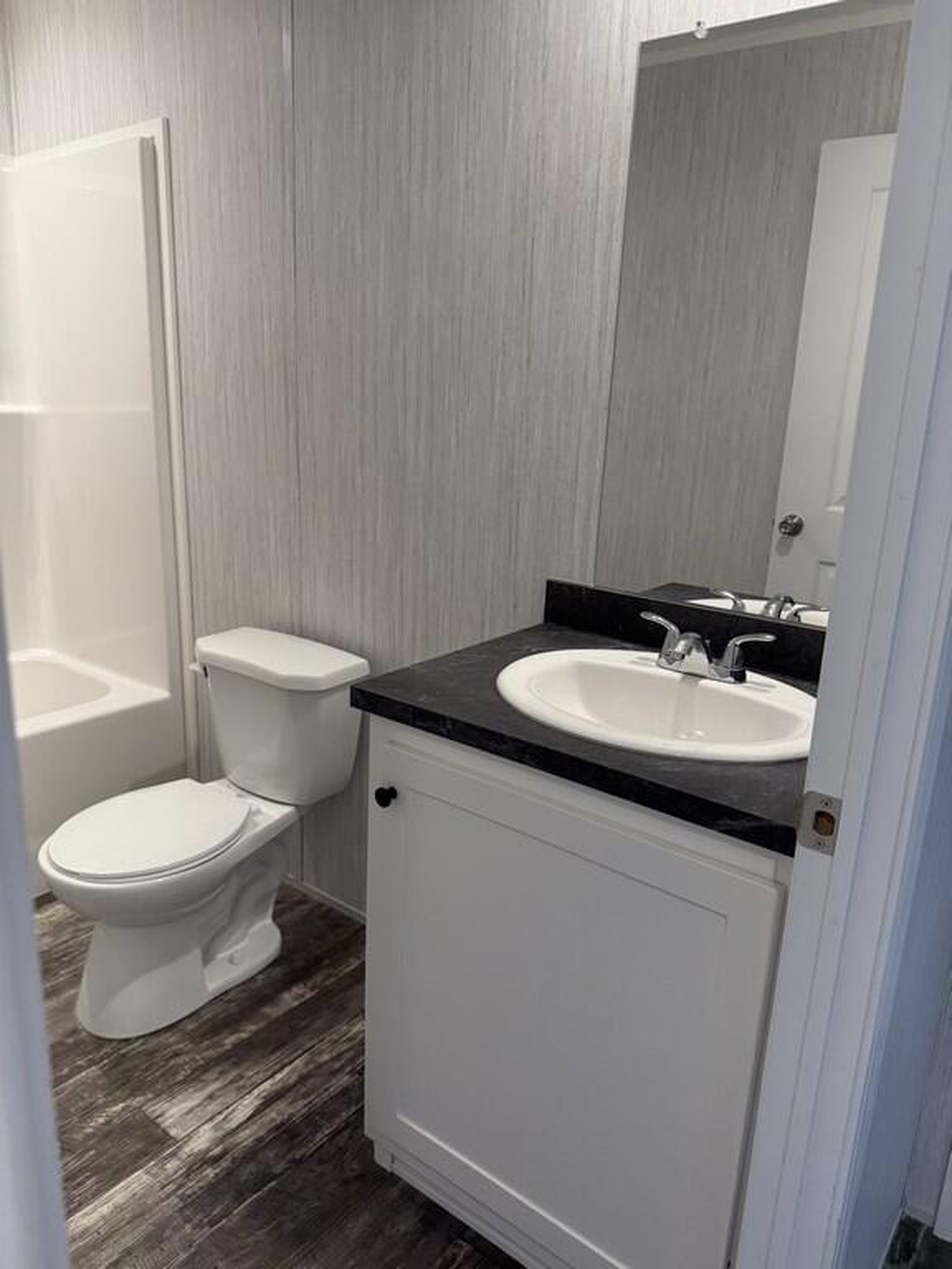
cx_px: 476
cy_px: 634
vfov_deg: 71.6
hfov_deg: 56.8
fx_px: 880
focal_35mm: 24
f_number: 1.78
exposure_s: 1/120
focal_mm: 6.76
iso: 200
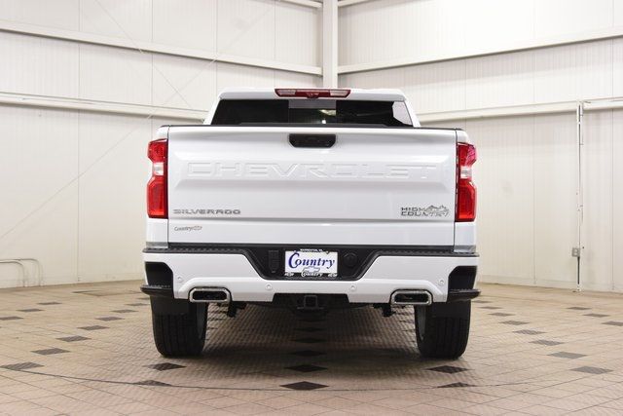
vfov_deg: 25.1
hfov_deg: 36.9
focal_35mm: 54
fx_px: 935
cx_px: 312
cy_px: 208
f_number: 8
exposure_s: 1/60
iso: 1600
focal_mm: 36
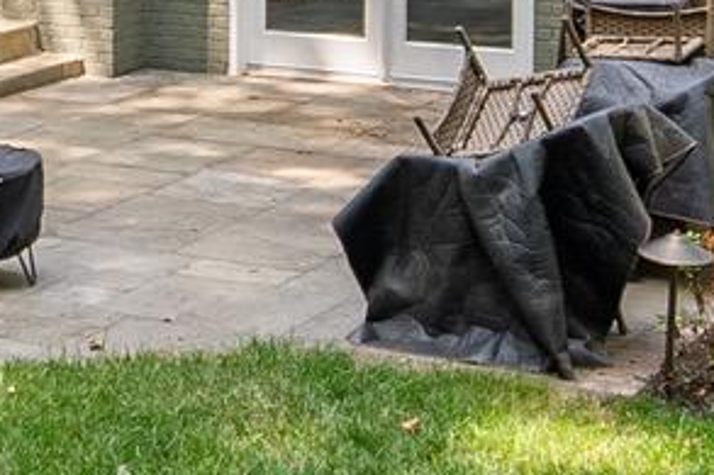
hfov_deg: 17.9
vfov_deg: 11.7
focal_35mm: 112
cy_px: -223
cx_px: 41
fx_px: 2220
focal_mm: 16
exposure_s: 1/320
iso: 200
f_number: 4
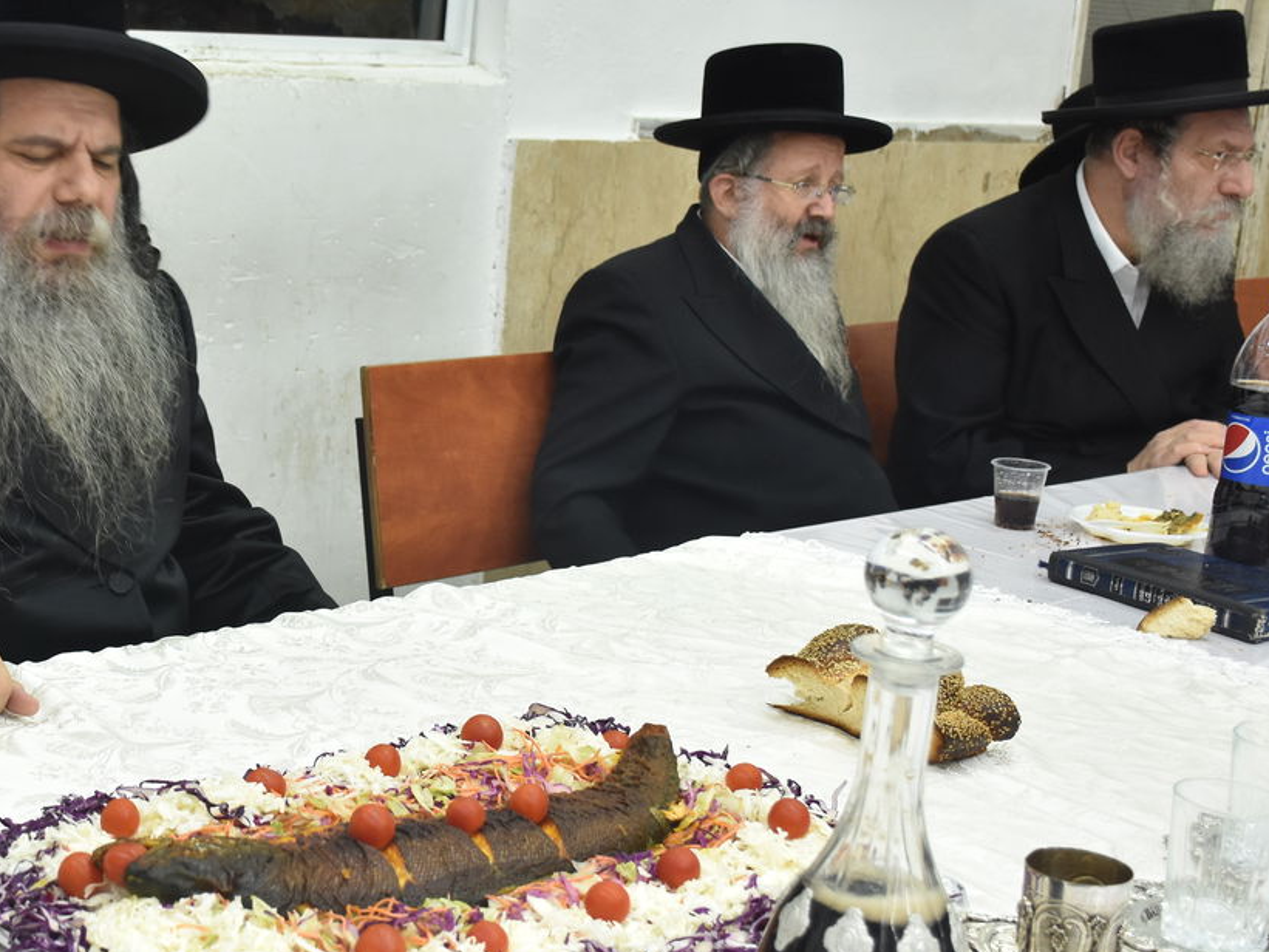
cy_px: 446
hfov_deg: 32.0
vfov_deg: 24.8
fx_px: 2163
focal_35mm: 59
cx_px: 287
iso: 1000
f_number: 5.6
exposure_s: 1/60
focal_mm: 24
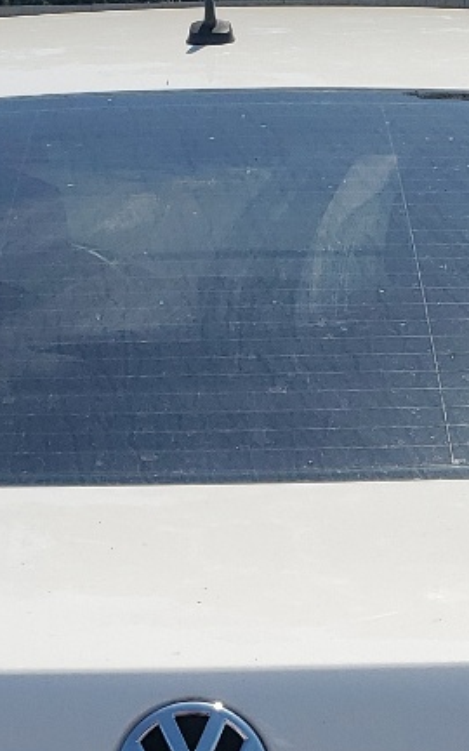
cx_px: 203
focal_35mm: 102
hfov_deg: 12.8
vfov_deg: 19.4
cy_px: 866
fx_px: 2086
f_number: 1.5
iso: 50
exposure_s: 1/10000
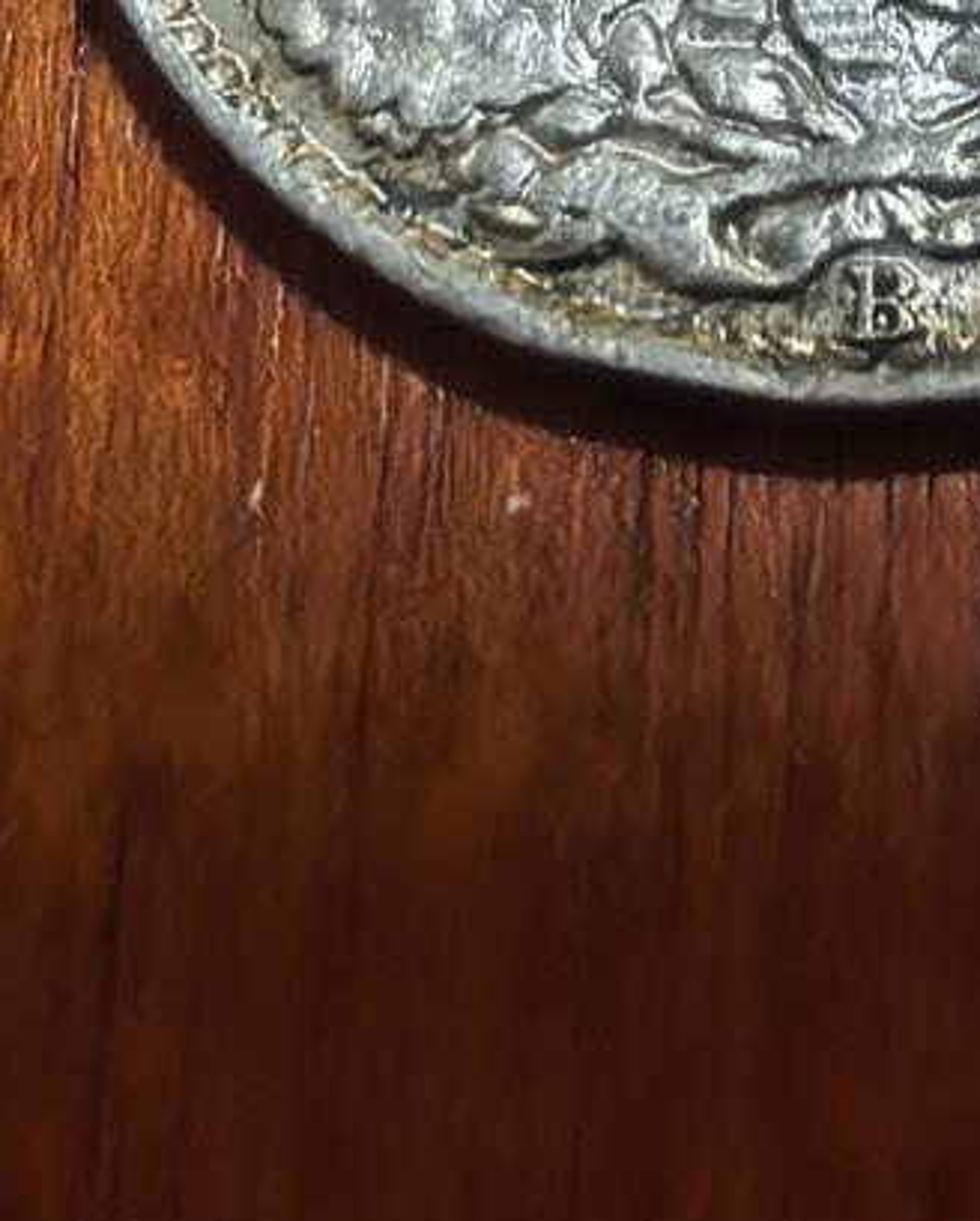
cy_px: -346
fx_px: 3729
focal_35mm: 103
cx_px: 911
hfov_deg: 14.8
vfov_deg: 17.5
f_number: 2.2
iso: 400
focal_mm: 1.68
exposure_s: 1/25
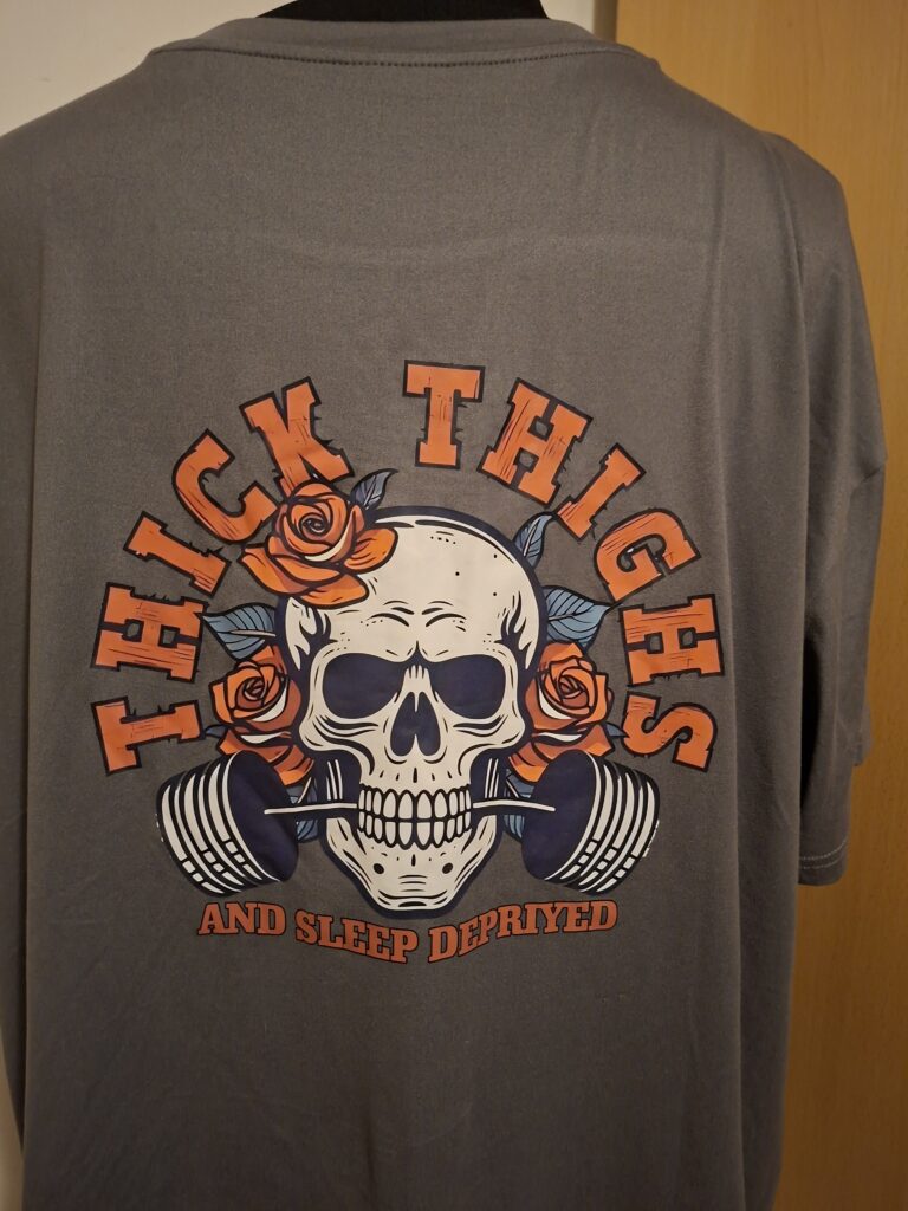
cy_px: 606
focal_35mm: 23
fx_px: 804
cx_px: 454
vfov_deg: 73.9
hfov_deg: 58.9
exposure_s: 1/20
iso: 800
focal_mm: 5.54
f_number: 1.8
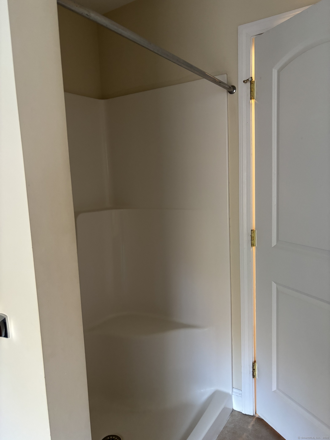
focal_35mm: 26
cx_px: 165
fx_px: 330
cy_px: 220
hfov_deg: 53.1
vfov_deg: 67.3
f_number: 1.6
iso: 400
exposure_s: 1/60
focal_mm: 5.96
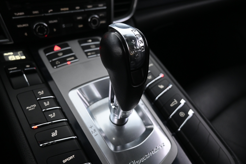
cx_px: 123
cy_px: 82
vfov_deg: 53.1
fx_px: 164
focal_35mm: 24
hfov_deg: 73.7
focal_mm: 16
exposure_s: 1/25
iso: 1400
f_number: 3.5
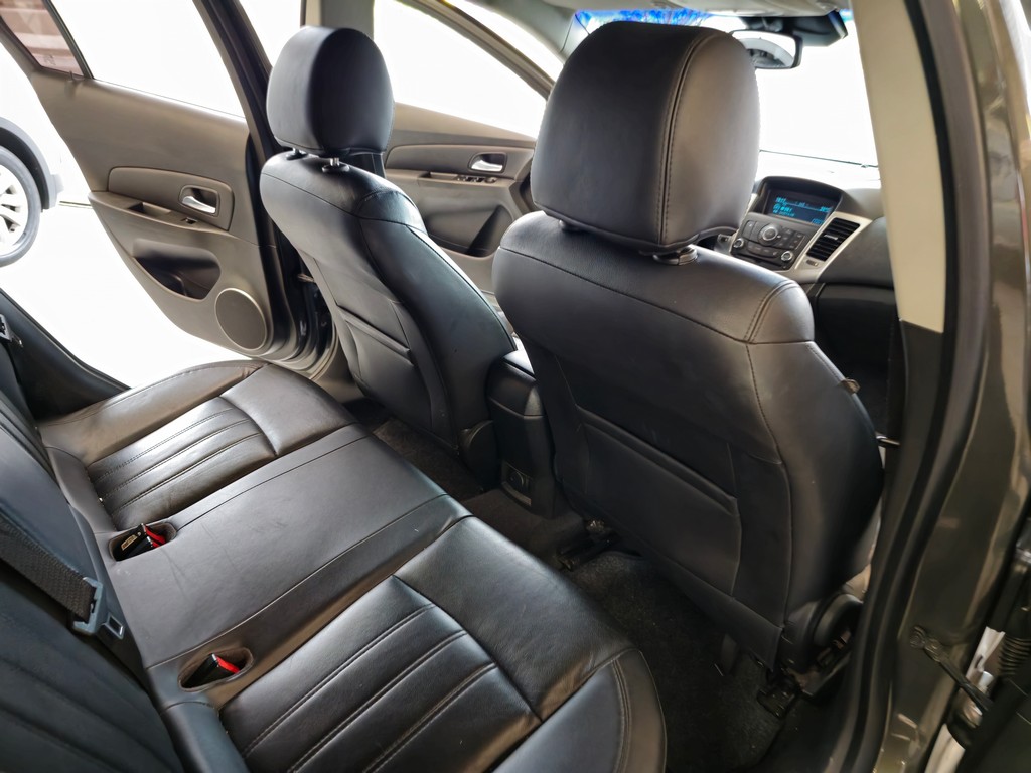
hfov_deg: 73.9
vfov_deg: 58.9
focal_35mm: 23
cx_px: 516
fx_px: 685
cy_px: 386
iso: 500
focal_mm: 6.3
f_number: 1.7
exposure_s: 1/24
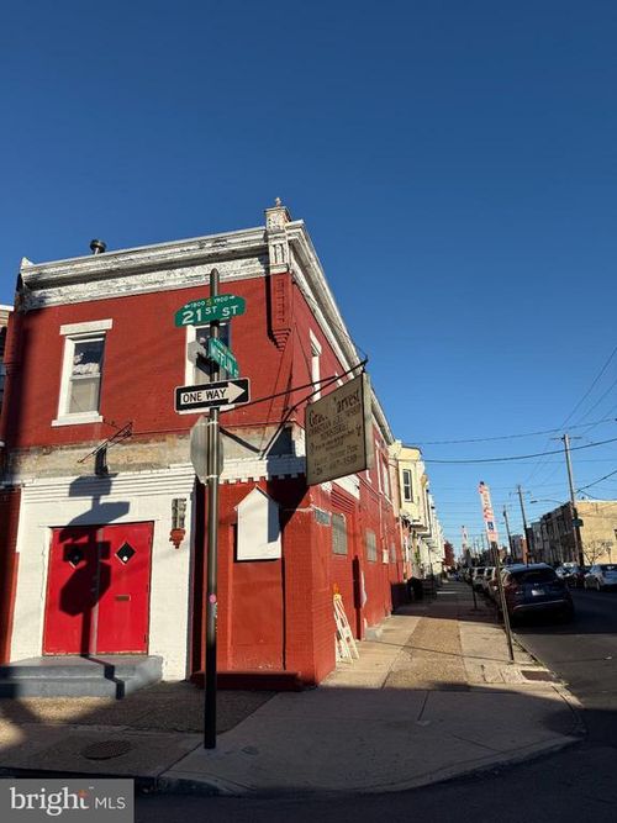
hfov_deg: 56.8
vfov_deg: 71.6
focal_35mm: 24
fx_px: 571
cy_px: 412
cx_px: 308
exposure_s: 1/4975
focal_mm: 6.76
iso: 80
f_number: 1.78
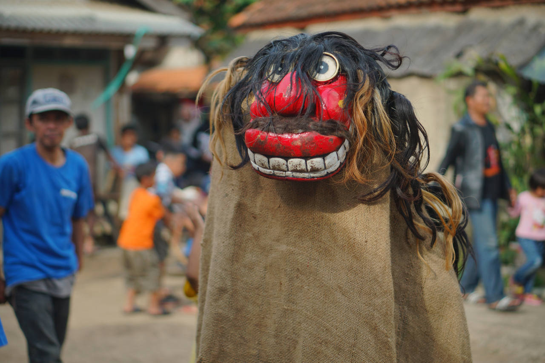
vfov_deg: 18.2
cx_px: 272
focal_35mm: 75
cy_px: 182
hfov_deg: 27.0
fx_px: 1135
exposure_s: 1/250
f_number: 1.8
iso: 100
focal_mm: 50
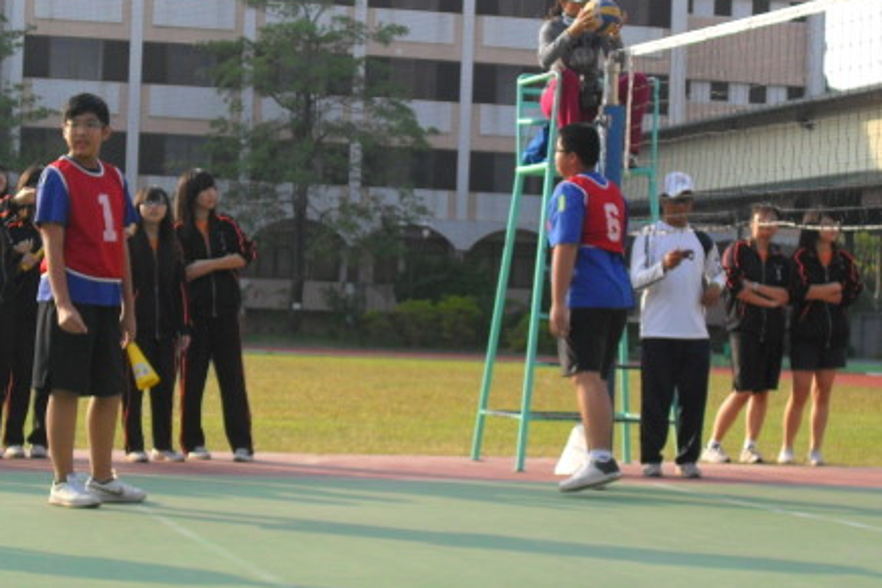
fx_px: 2621
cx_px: 460
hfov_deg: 19.1
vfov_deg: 12.8
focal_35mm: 107
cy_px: 347
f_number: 4
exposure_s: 1/350
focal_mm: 12.3
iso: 100
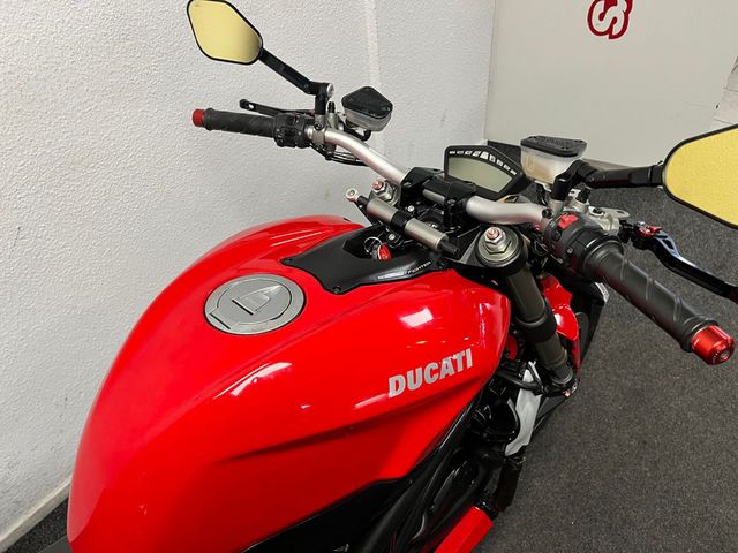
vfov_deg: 53.1
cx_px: 369
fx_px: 554
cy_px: 276
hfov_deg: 67.3
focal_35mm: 26
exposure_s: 1/50
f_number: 1.6
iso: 100
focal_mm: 5.1
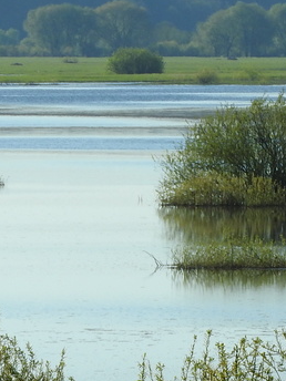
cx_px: 45
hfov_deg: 1.6
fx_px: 10355
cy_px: 311
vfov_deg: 2.1
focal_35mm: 940
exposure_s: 1/640
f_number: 5.5
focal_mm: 59.1
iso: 100
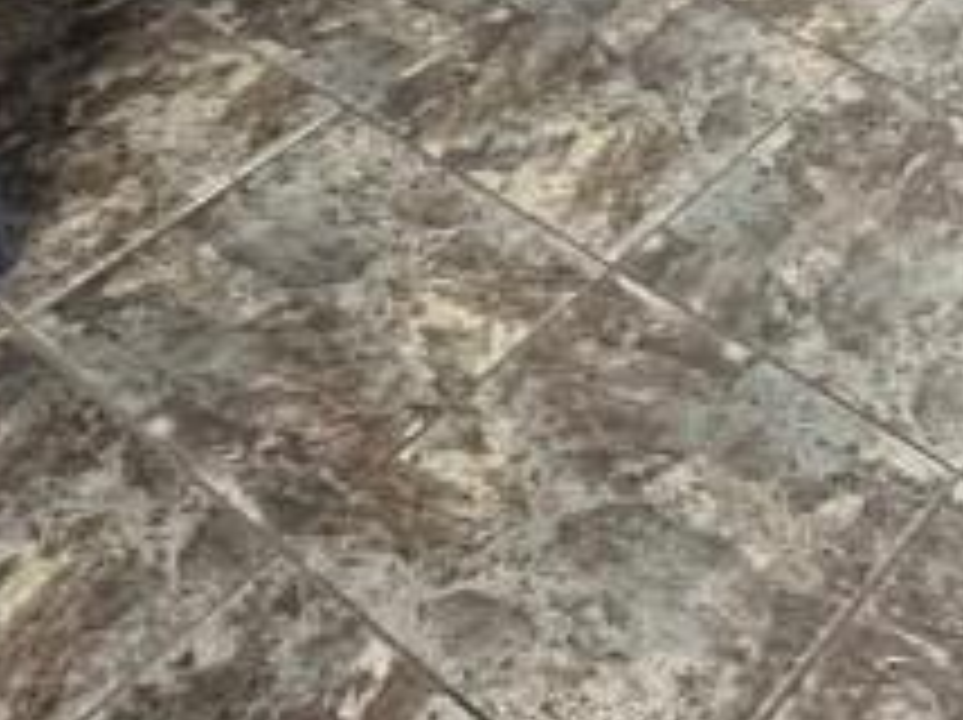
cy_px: -567
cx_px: 752
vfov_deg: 17.7
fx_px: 1862
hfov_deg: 28.5
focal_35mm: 67
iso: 640
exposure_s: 1/60
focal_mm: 2.22
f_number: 2.2
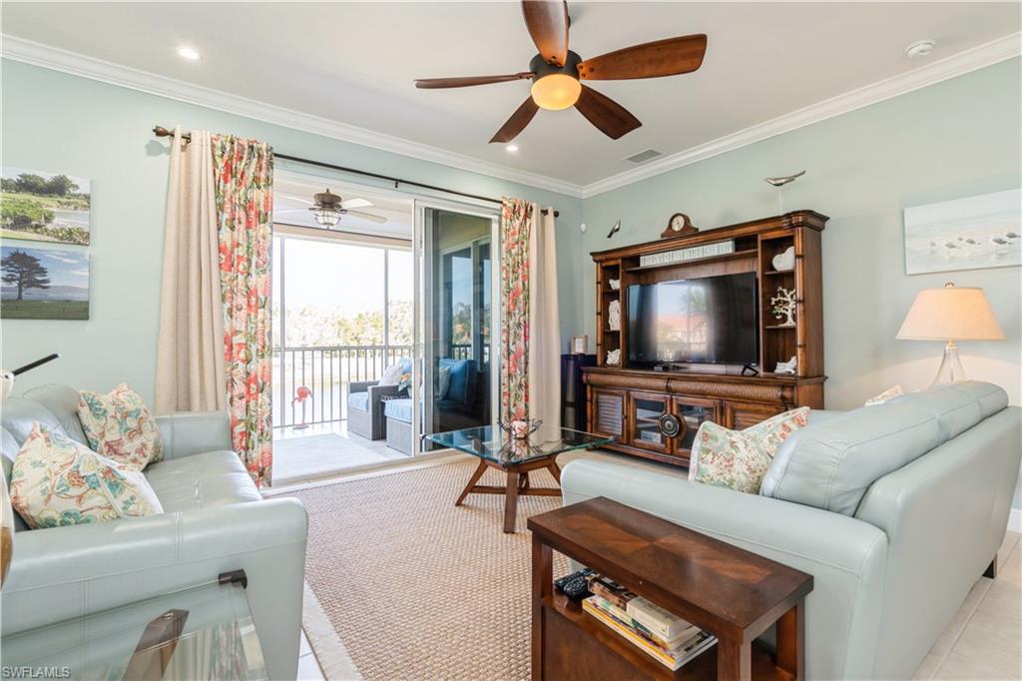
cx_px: 511
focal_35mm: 16
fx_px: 454
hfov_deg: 96.8
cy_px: 340
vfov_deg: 73.7
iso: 200
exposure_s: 1/10
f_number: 8
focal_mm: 16
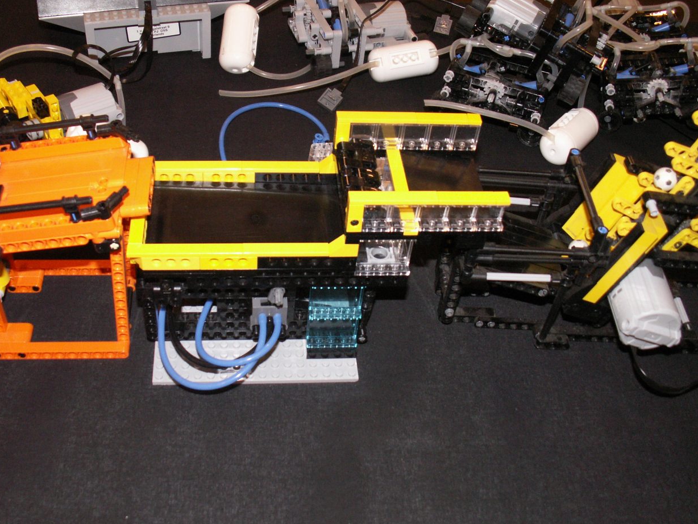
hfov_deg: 46.7
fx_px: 807
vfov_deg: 36.0
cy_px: 245
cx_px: 314
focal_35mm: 40
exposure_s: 1/60
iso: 160
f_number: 2.8
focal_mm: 5.89
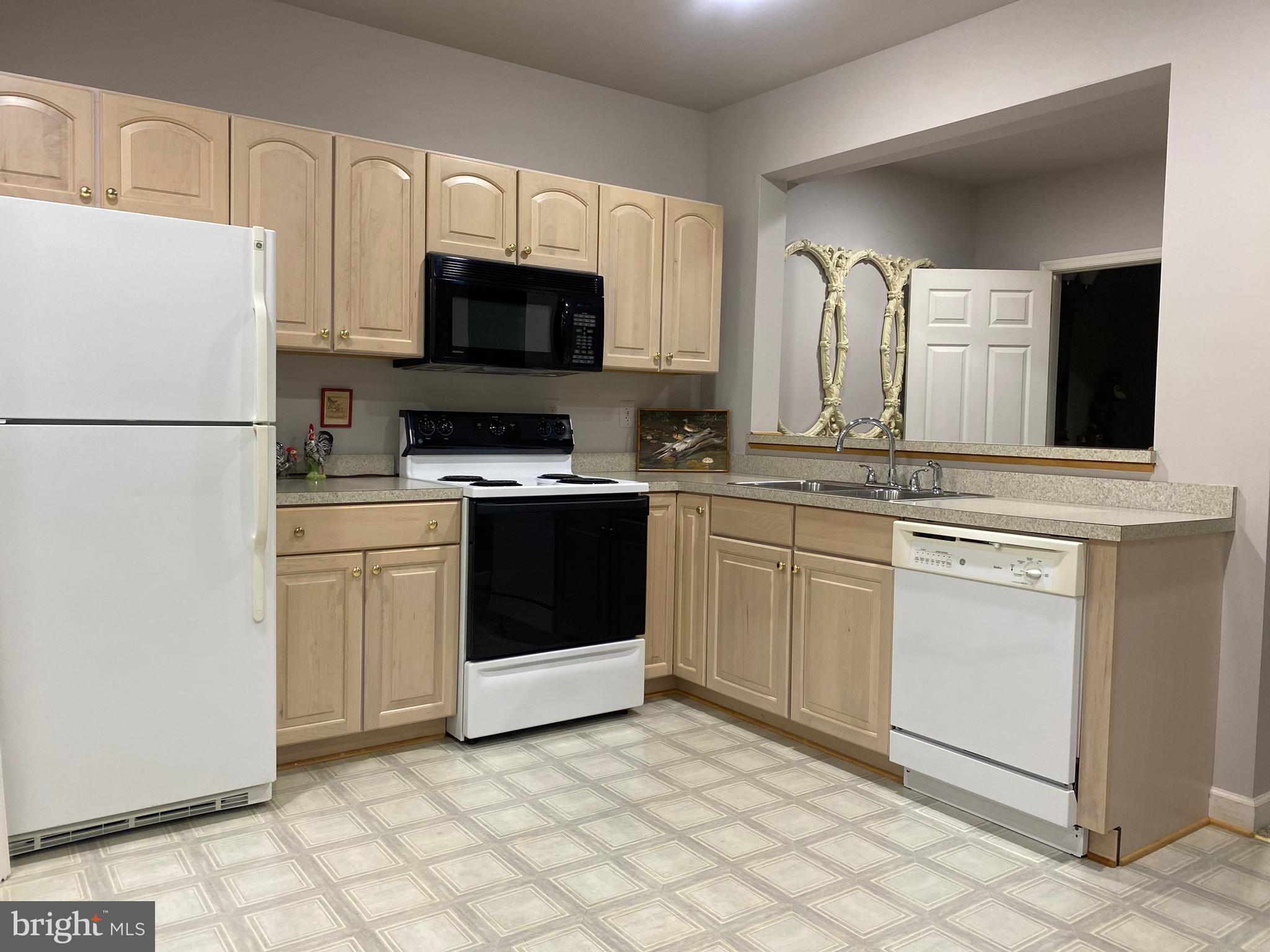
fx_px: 954
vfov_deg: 53.1
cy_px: 476
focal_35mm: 26
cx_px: 635
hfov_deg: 67.3
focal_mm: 4.25
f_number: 1.8
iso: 160
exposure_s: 1/60
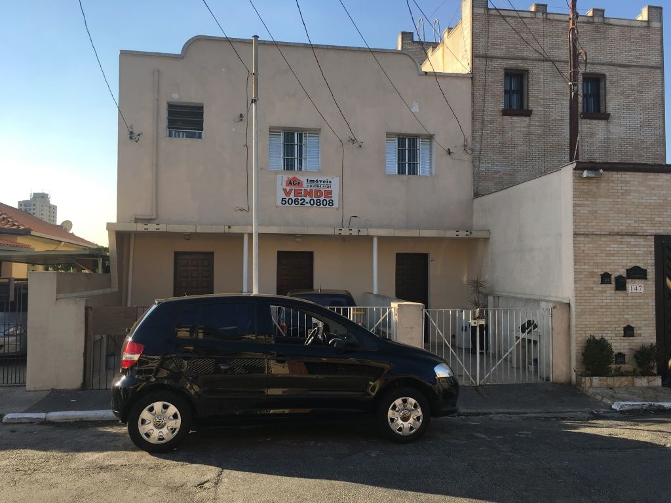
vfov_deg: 48.2
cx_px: 336
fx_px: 562
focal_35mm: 29
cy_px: 252
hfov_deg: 61.7
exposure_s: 1/769
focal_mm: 4.15
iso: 25
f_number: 2.2
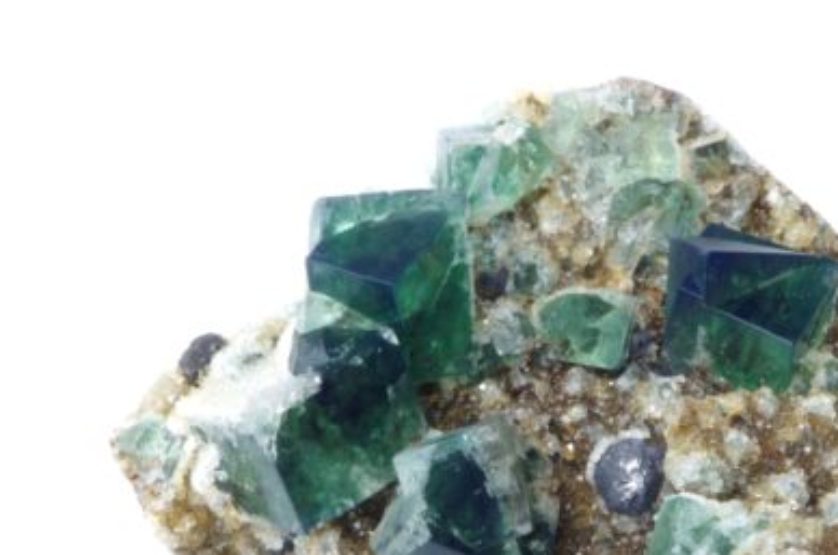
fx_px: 2300
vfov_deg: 13.7
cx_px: 594
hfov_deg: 20.5
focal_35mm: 99
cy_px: 405
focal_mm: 42.5
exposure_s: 1/2
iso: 100
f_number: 4.5
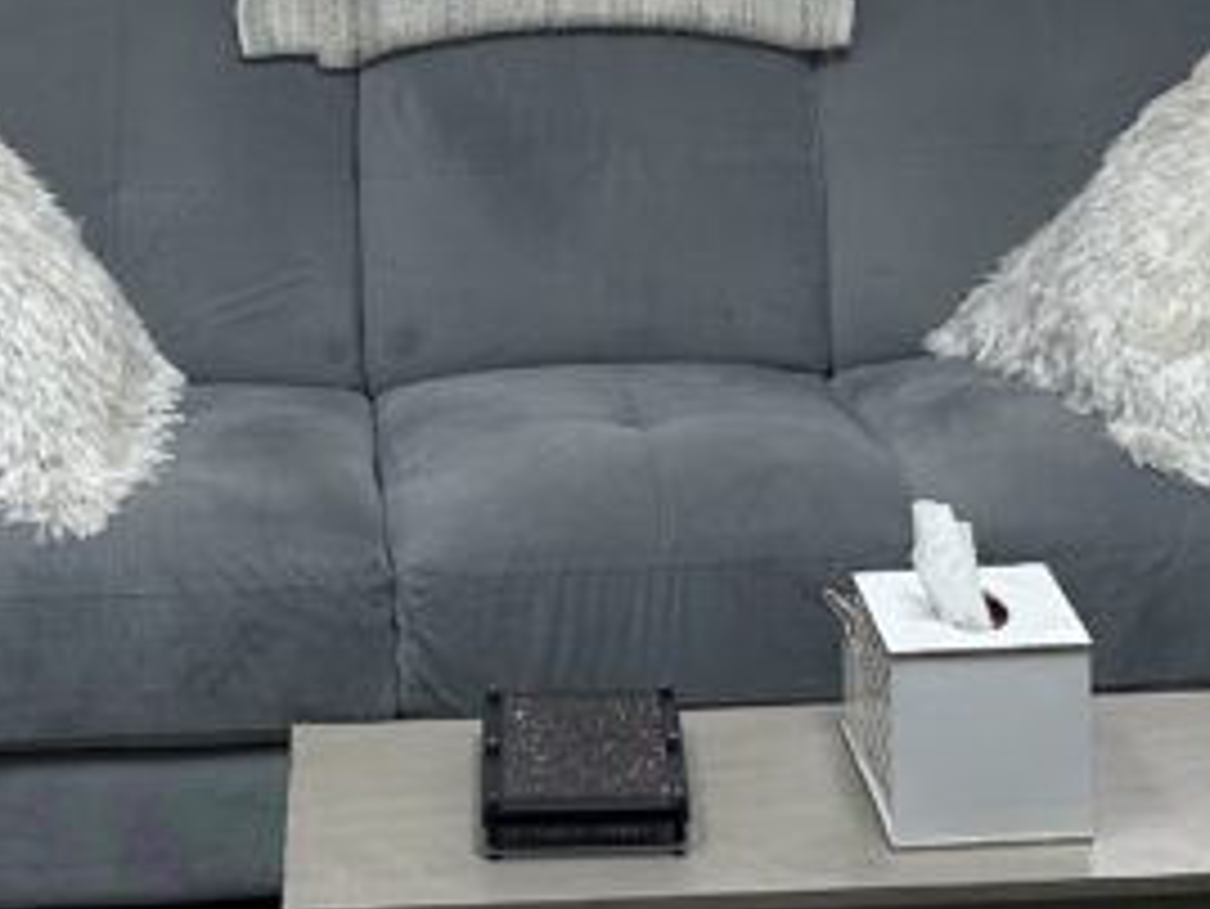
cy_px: -205
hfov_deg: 21.3
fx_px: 3217
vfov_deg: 15.4
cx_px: 553
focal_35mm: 92
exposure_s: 1/154
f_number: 1.78
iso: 100
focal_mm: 6.86
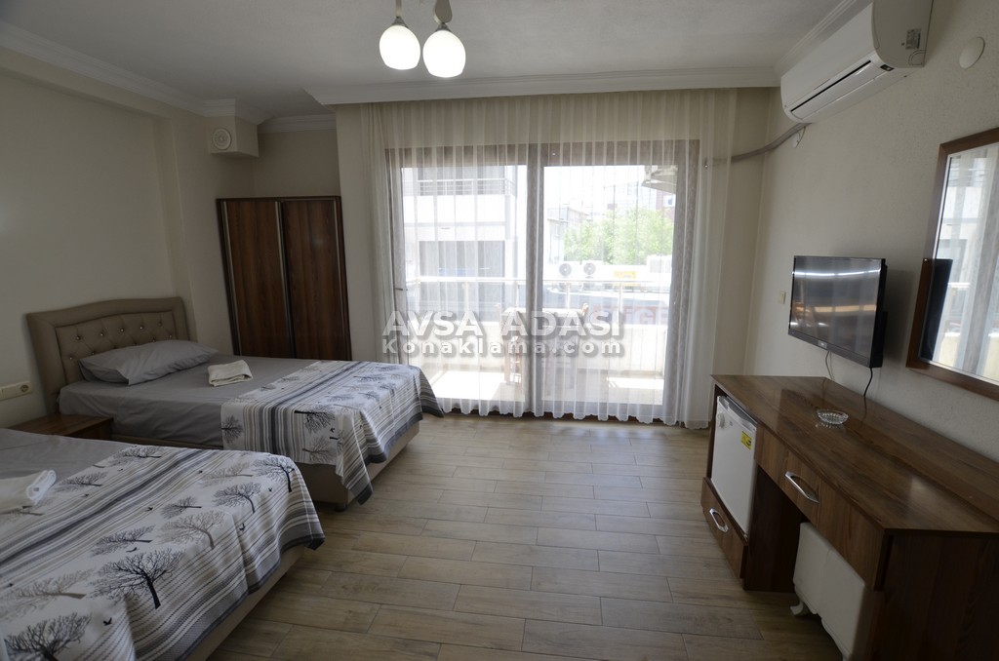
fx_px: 415
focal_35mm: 15
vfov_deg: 77.1
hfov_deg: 100.5
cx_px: 500
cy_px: 330
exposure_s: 1/125
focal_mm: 10
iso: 400
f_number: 5.6
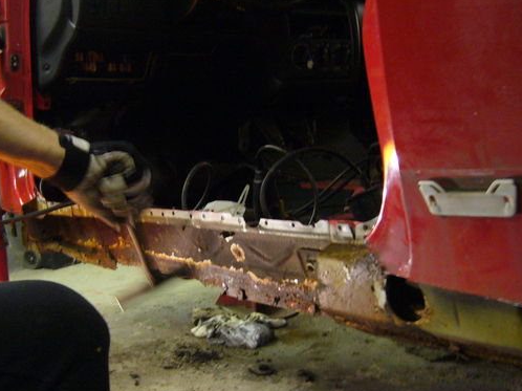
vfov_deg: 32.1
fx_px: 678
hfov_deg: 41.9
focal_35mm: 45
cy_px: 229
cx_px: 212
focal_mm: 5.8
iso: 200
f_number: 2.8
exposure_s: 1/8
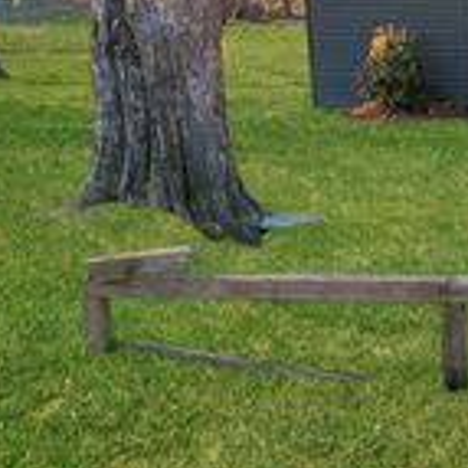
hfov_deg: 19.2
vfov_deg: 20.5
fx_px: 1270
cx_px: 619
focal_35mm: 83
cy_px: 64
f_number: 5
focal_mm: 10.26
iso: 200
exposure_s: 1/320
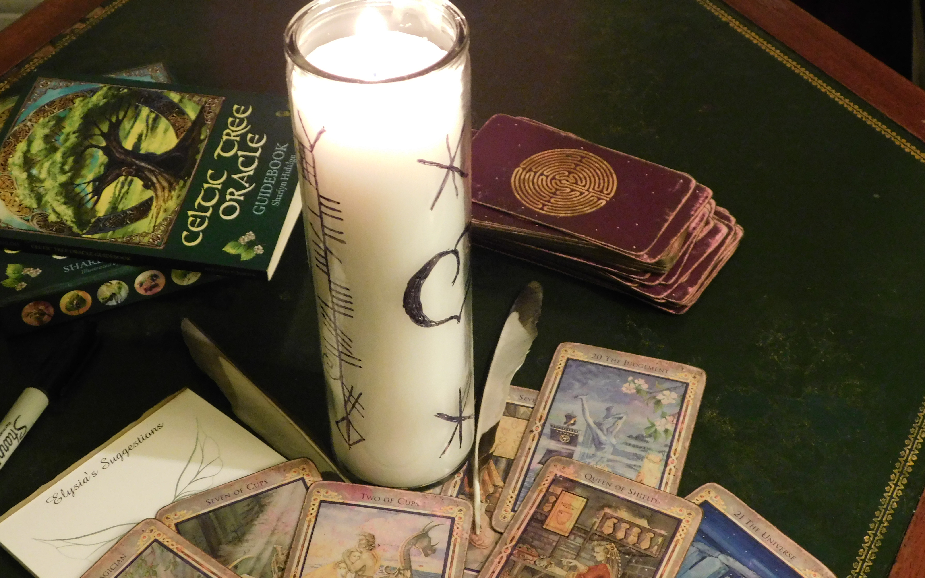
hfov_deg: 38.2
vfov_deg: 24.4
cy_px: 325
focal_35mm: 53
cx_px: 422
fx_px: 1336
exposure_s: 1/8
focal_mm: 8
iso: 640
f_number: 3.7
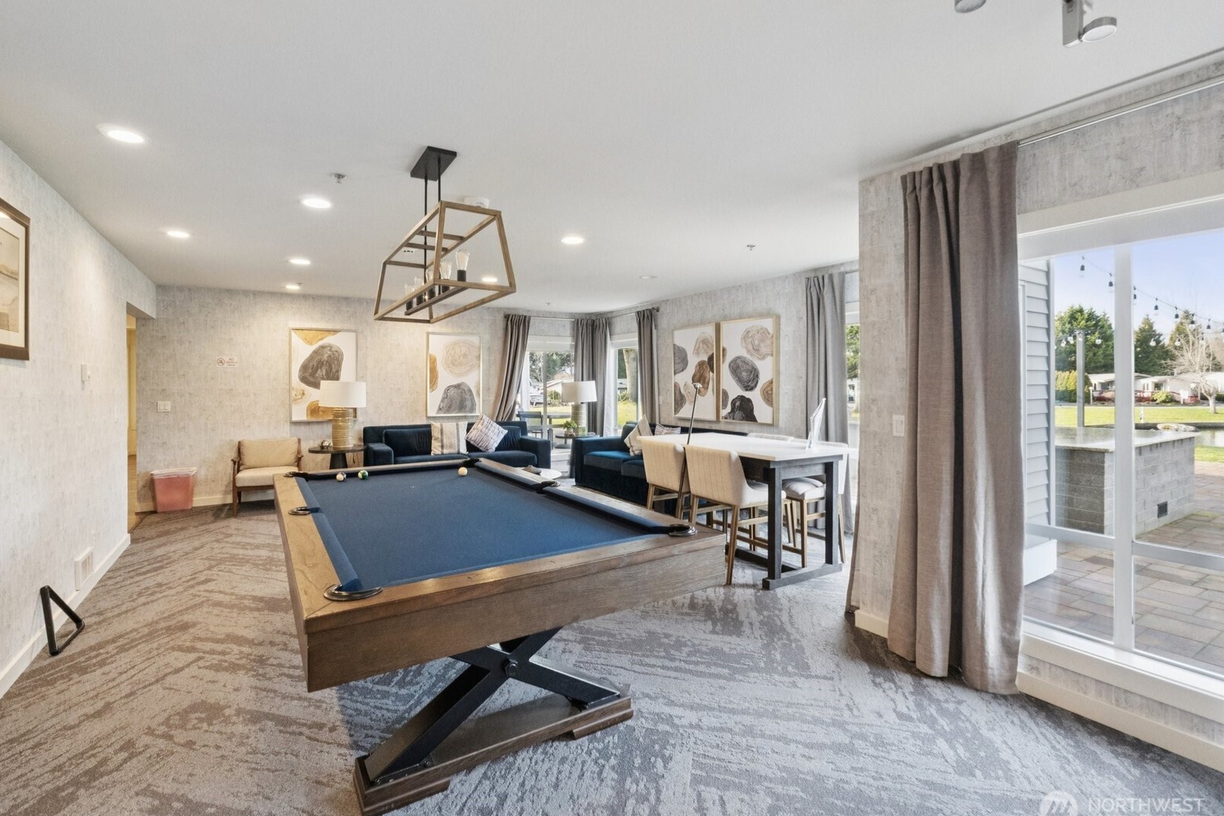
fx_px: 544
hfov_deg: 96.6
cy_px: 404
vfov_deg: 73.8
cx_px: 574
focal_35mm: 16
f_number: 9
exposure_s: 1/30
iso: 1600
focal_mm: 10
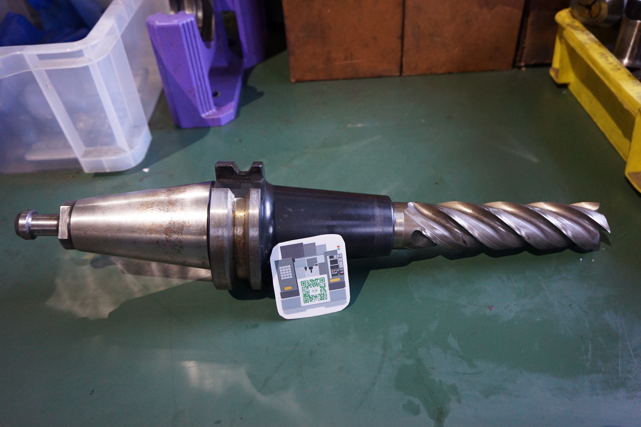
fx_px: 507
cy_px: 214
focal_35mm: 28
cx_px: 320
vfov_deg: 45.7
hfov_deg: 64.6
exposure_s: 1/60
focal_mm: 19
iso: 1600
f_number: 4
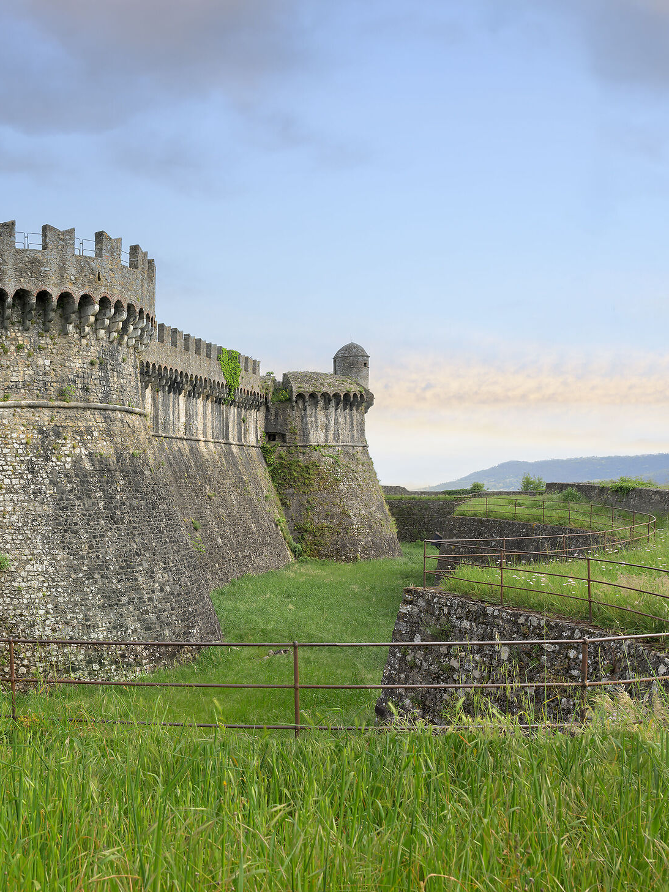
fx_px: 979
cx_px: 121
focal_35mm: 38
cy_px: 455
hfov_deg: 36.3
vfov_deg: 49.0
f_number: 9
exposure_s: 1/80
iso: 100
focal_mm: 24
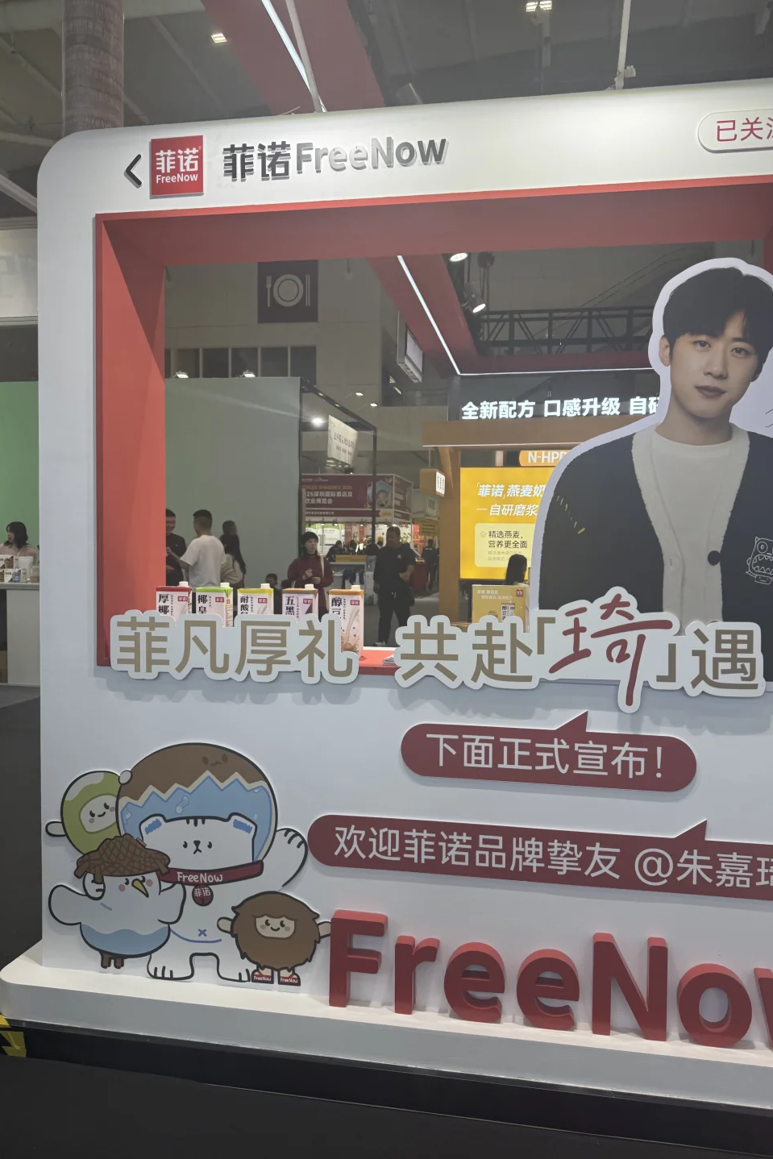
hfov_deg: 51.3
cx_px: 414
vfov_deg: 71.5
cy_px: 580
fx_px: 805
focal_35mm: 25
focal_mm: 6.76
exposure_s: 1/192
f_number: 1.78
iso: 80
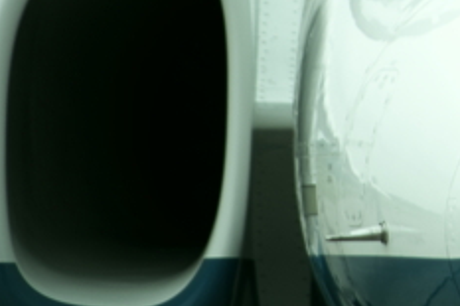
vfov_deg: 0.7
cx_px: 807
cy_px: -191
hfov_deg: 1.0
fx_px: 25269
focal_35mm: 1979
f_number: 5.8
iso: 200
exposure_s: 1/125
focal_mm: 300
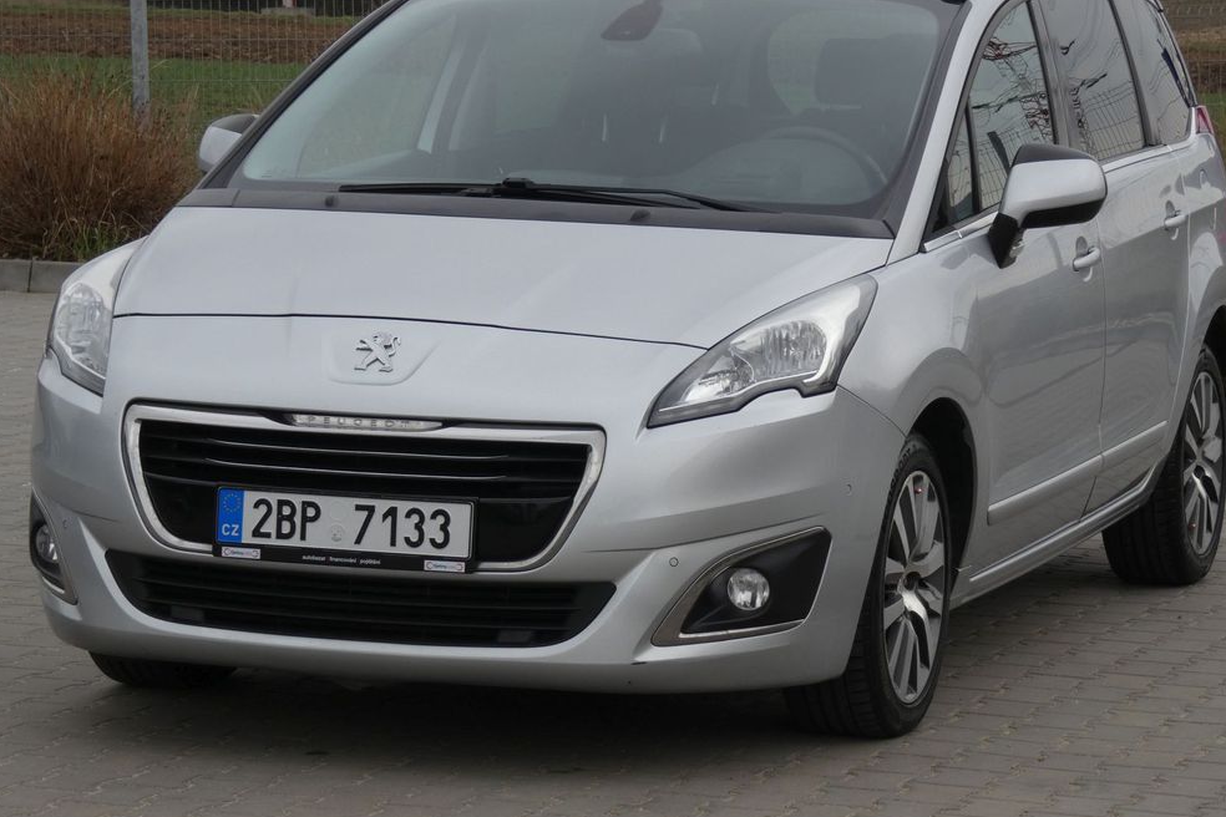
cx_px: 630
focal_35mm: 132
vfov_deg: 10.4
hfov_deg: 15.5
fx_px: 4495
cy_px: 357
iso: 80
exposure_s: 1/160
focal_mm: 21.9
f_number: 5.1
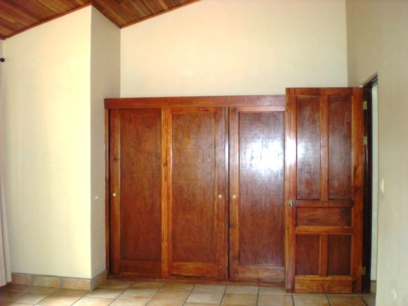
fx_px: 448
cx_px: 204
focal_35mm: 38
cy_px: 153
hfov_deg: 49.0
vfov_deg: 37.7
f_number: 3.1
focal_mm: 6.3
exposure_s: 1/60
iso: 522
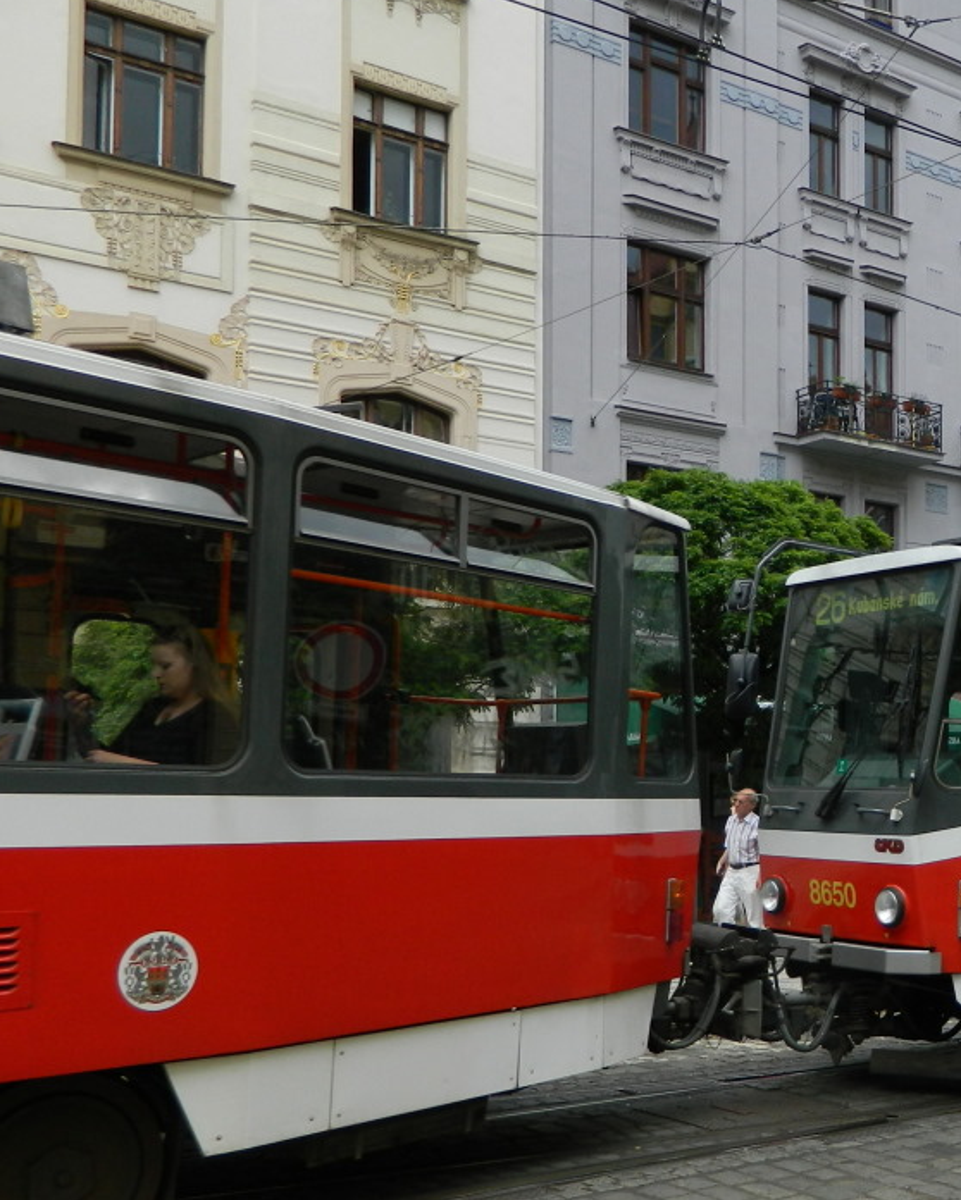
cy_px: 721
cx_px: 951
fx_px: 1493
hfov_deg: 32.9
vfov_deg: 43.6
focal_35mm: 42
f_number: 3.1
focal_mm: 4.5
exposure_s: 1/400
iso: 80
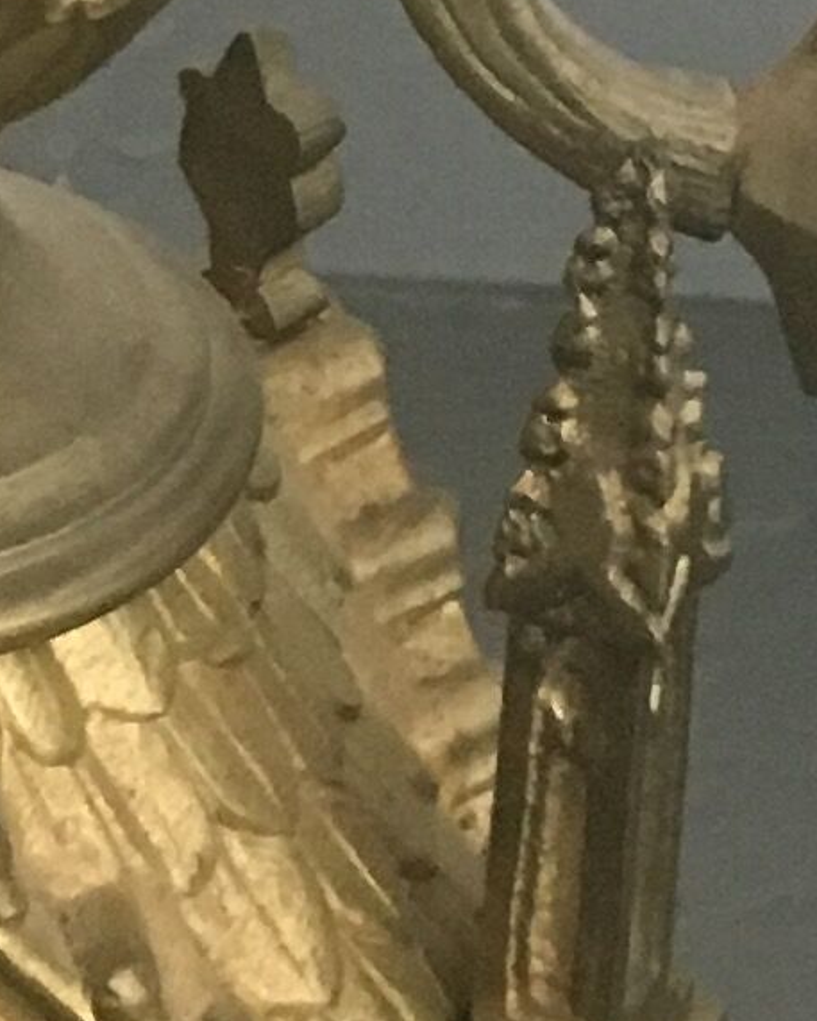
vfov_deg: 9.5
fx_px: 6043
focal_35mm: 200
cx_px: 88
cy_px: -302
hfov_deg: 7.7
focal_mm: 4.15
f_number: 2.2
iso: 250
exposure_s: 1/33
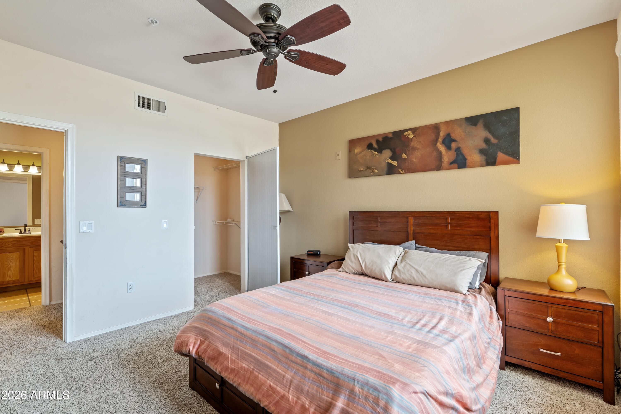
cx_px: 310
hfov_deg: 96.7
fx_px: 276
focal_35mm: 16
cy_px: 207
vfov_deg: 73.7
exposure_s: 1/10
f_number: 8
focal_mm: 16
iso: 800
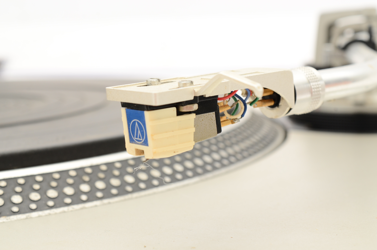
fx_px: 815
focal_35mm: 78
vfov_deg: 17.4
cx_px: 188
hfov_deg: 26.0
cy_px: 125
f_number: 11
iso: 320
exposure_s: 1/60
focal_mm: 52
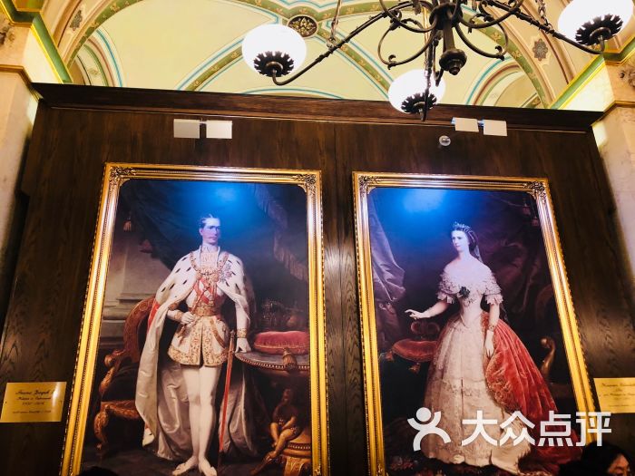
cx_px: 318
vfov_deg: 49.7
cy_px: 238
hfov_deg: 63.4
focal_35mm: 28
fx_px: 514
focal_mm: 4
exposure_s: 1/14
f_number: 1.8
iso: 100
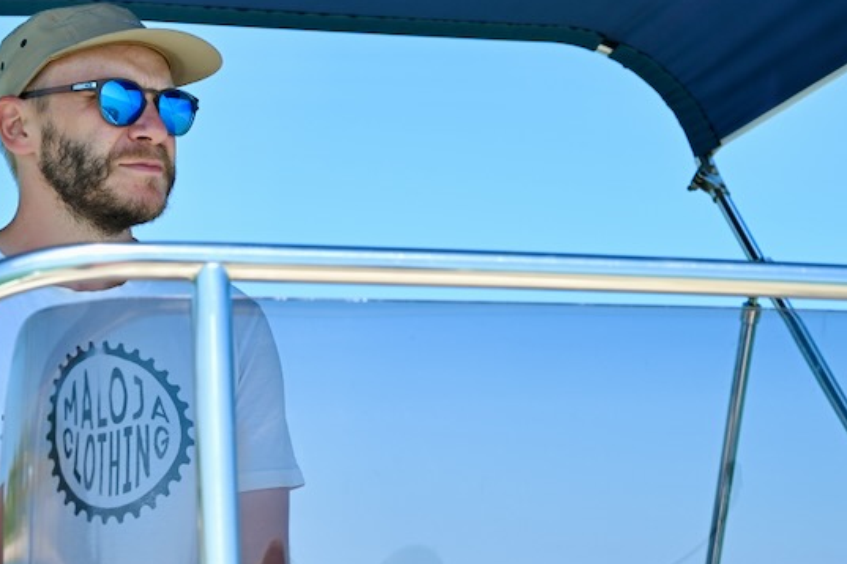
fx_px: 2023
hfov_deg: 23.5
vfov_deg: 15.9
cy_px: 317
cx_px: 263
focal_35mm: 86
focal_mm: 42
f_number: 5
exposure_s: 1/800
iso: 200
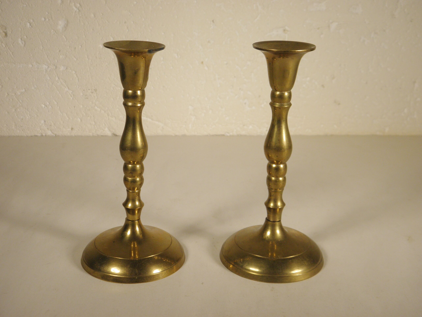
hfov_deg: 40.4
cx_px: 211
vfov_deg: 30.9
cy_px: 158
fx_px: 573
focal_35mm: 47
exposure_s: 1/100
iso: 100
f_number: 3.9
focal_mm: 8.6
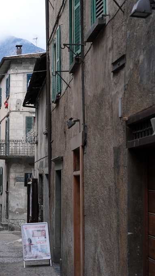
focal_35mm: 79
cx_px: -45
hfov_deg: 14.6
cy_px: 138
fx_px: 577
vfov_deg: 26.8
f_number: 4
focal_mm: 50
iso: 400
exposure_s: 1/400
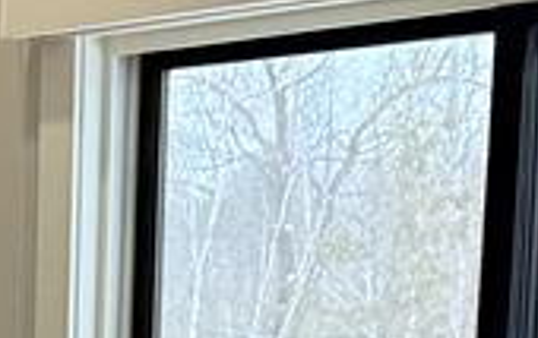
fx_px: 2806
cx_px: -345
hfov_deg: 10.5
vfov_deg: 6.4
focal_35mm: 191
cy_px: 930
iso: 80
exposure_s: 1/453
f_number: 1.78
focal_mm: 6.76
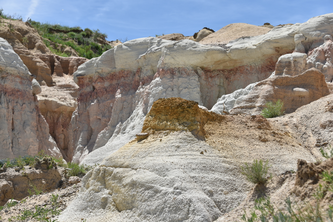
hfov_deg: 23.9
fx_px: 786
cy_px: 111
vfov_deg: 16.1
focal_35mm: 85
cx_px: 166
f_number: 9
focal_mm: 85
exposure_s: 1/320
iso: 100
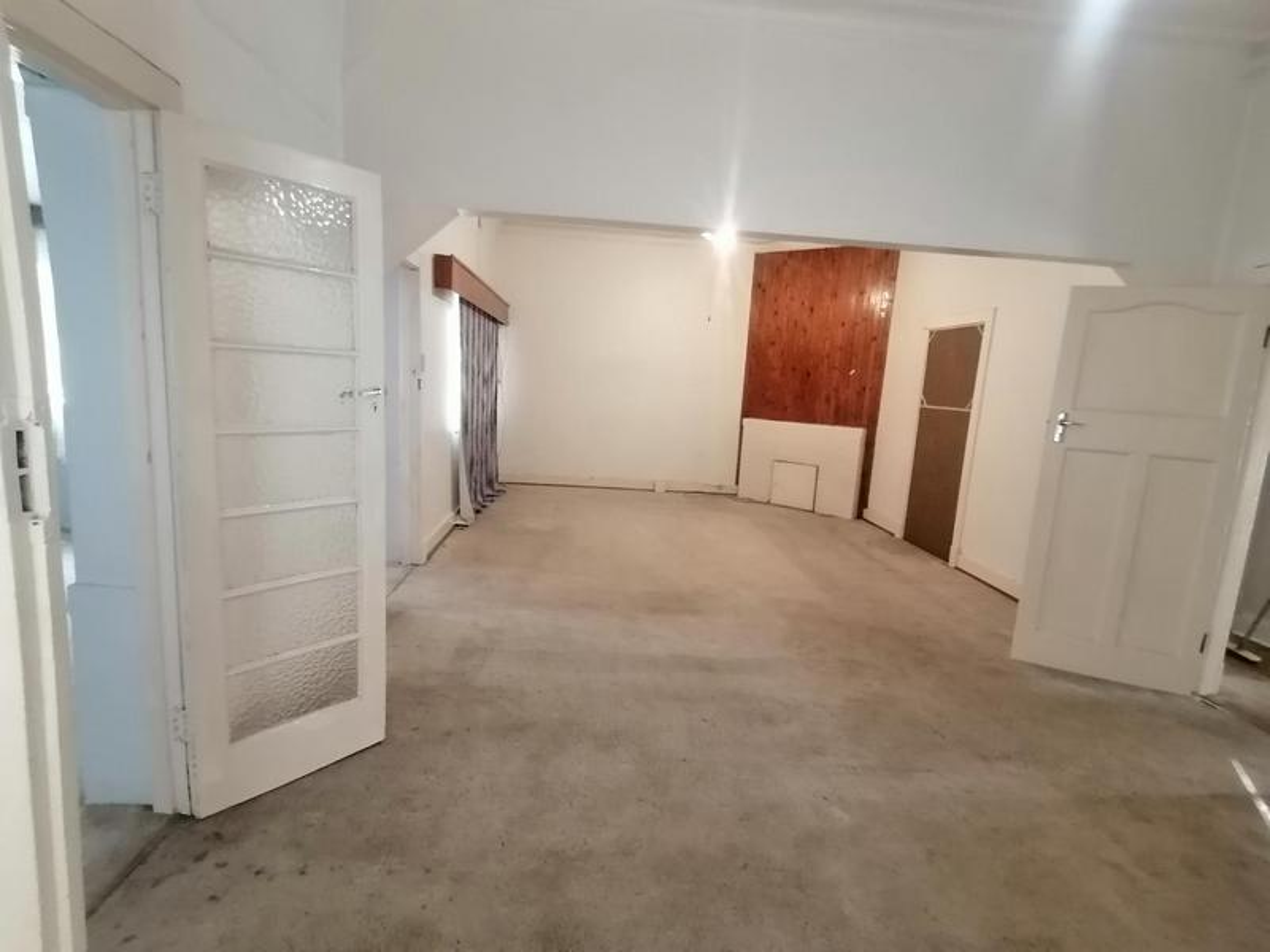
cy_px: 476
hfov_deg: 91.0
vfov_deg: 74.7
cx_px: 635
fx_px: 624
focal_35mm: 17
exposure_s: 1/20
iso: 640
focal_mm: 1.78
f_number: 2.4
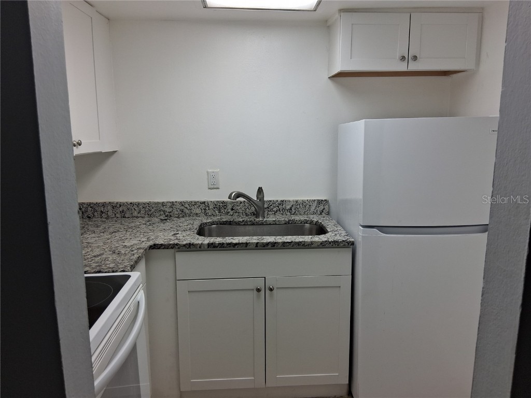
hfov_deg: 67.3
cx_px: 266
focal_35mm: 26
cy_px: 199
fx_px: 399
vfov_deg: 53.1
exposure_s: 1/120
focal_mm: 3.98
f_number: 1.8
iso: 40
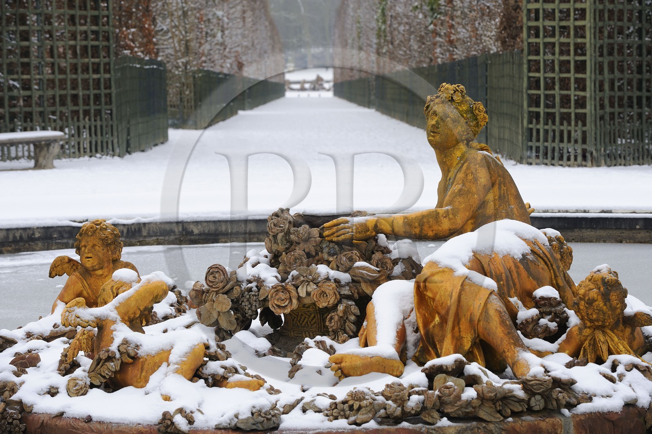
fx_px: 2099
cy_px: 217
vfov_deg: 11.8
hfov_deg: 17.7
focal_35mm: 116
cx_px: 326
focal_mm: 116
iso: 400
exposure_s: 1/160
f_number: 7.1
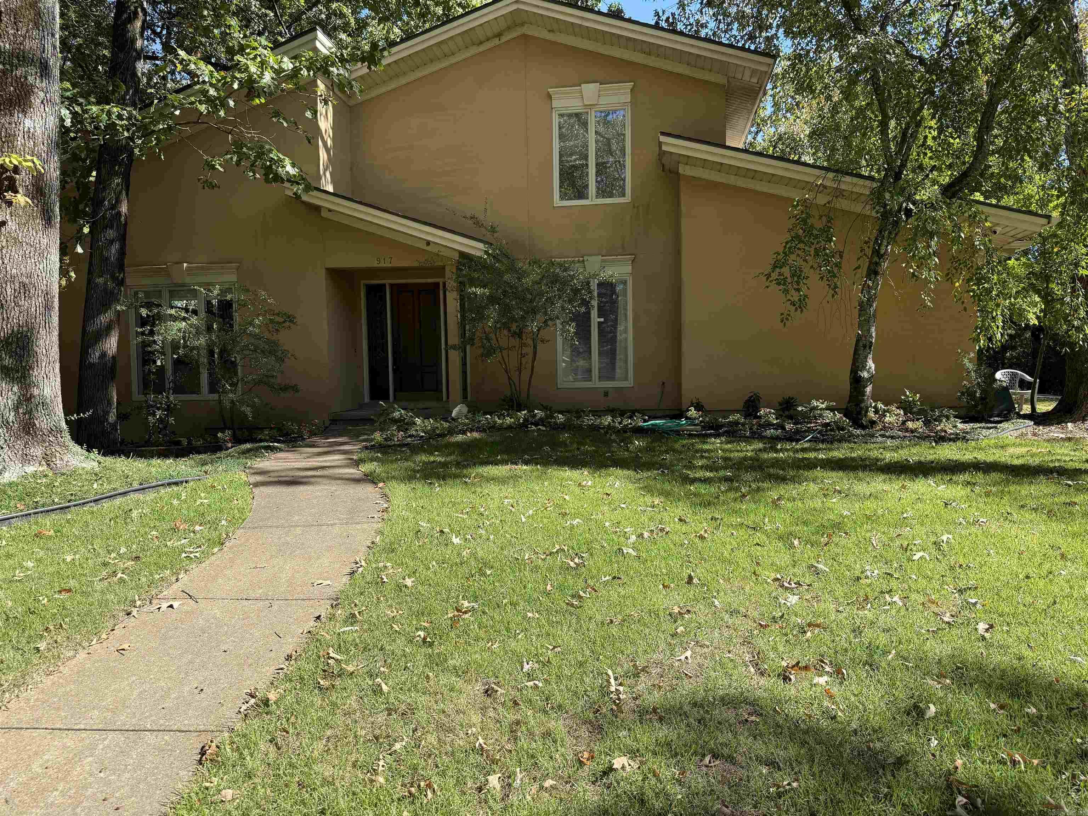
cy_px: 408
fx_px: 754
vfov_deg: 56.8
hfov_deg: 71.6
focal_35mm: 24
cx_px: 544
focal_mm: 6.76
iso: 80
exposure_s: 1/1337
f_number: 1.78
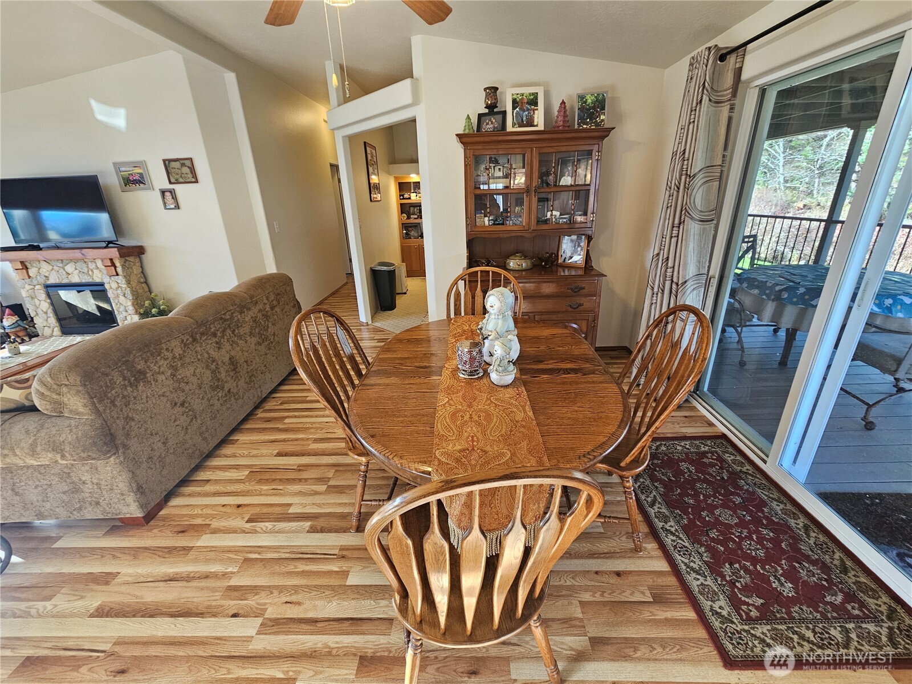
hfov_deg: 106.2
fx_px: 343
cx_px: 456
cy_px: 342
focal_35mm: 13
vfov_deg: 89.9
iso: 100
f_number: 2.2
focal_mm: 2.2
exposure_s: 1/60
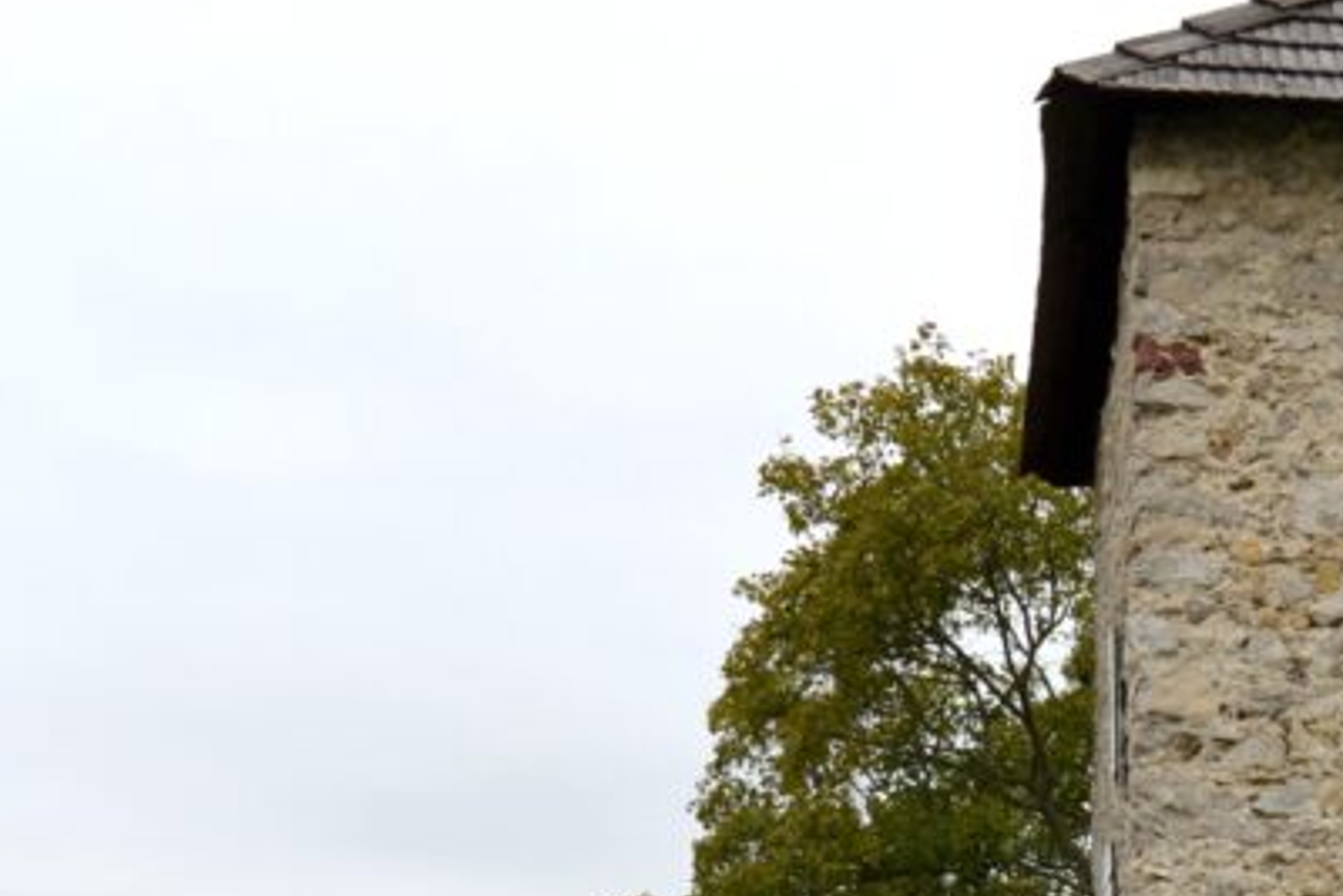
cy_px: 721
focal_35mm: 88
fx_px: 3294
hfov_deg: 22.3
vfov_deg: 15.4
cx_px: 1313
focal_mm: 23
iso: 100
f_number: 8
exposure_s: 1/200
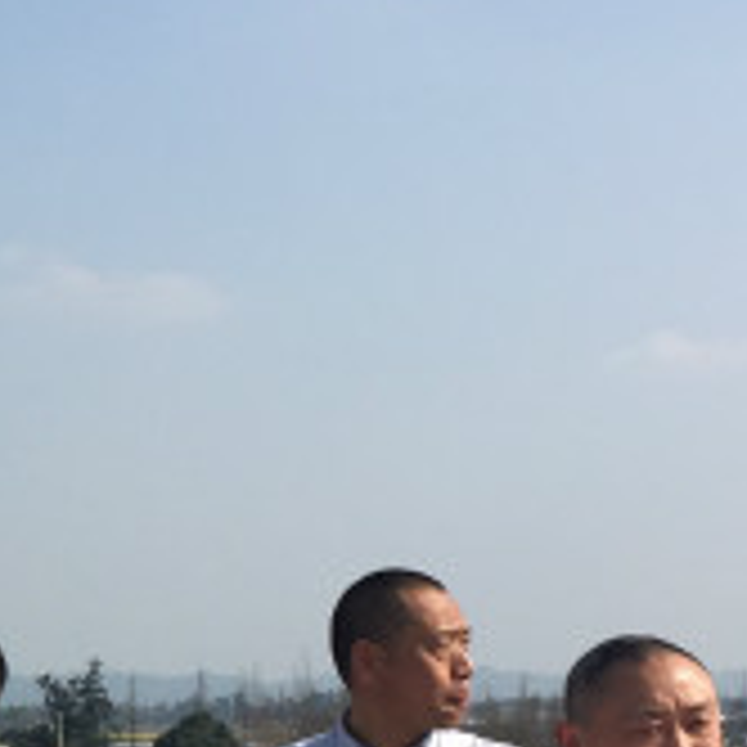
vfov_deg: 14.8
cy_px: 738
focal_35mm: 116
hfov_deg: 13.9
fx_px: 2832
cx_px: -446
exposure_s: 1/2825
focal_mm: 4.15
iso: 32
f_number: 2.2
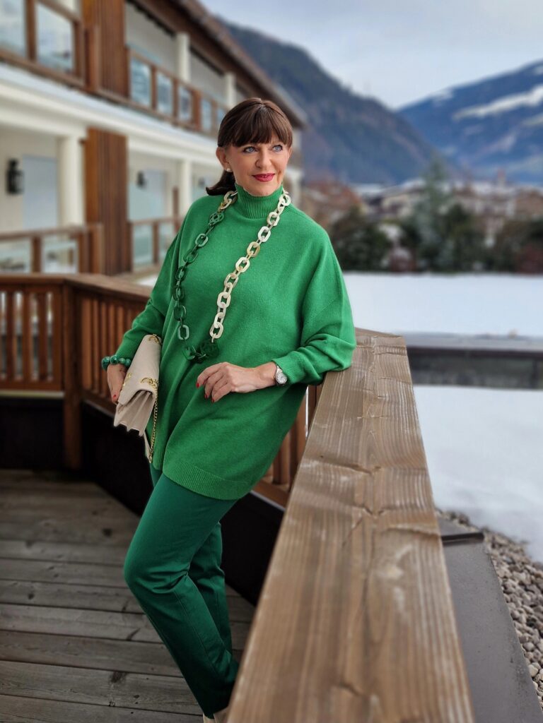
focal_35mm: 23
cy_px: 362
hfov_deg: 58.9
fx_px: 481
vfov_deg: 73.9
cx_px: 272
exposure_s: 1/167
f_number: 1.8
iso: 50
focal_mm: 5.4
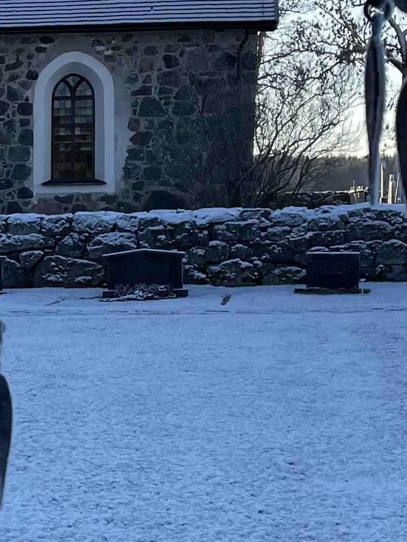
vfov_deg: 17.7
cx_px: -258
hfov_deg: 12.5
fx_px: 1740
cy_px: 338
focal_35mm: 111
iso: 32
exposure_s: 1/1575
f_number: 1.6
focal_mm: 4.2
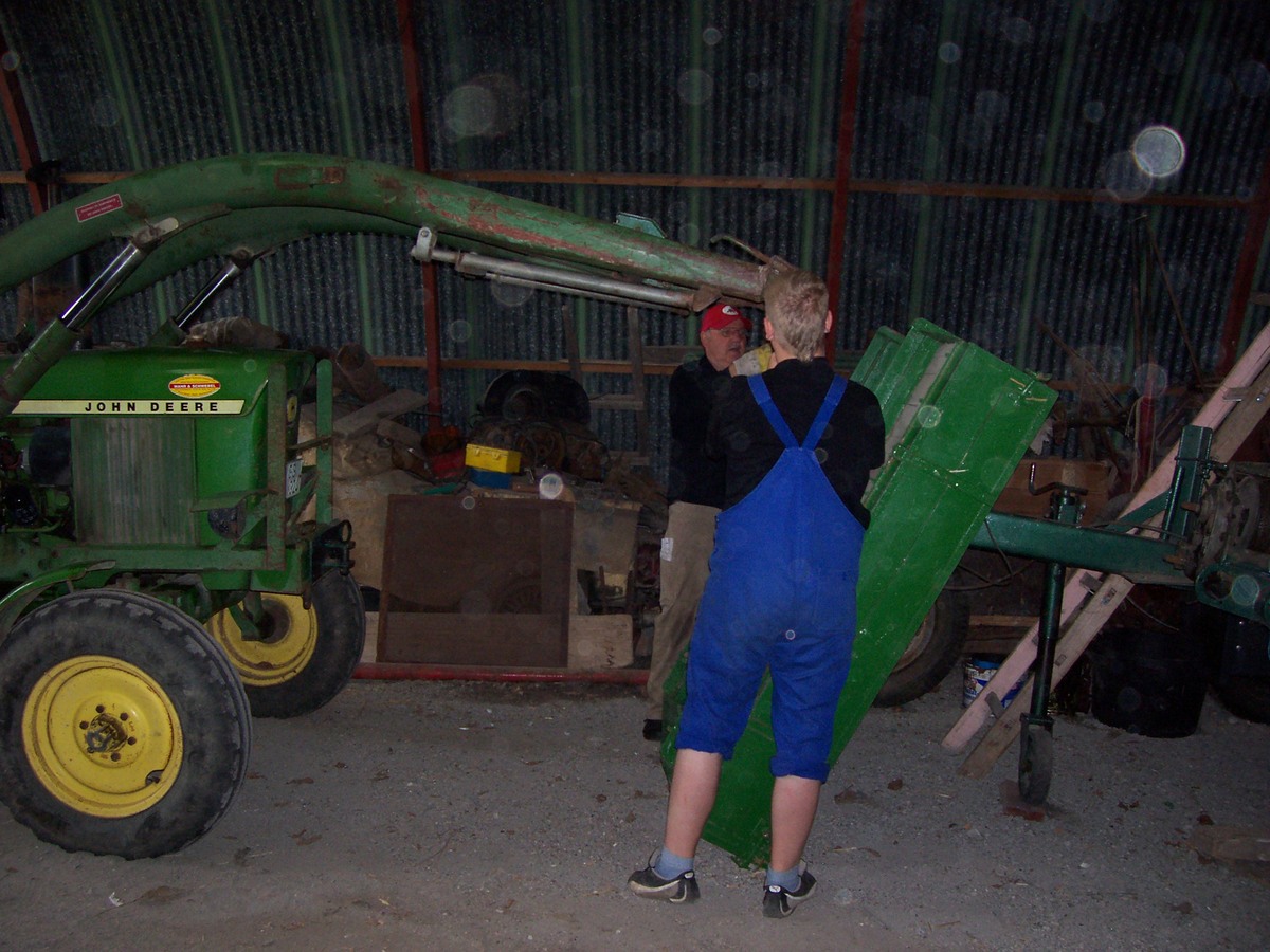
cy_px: 476
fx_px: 1247
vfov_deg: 41.8
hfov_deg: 54.0
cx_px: 635
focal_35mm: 34
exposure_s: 1/112
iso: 140
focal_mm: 5.6
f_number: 2.7
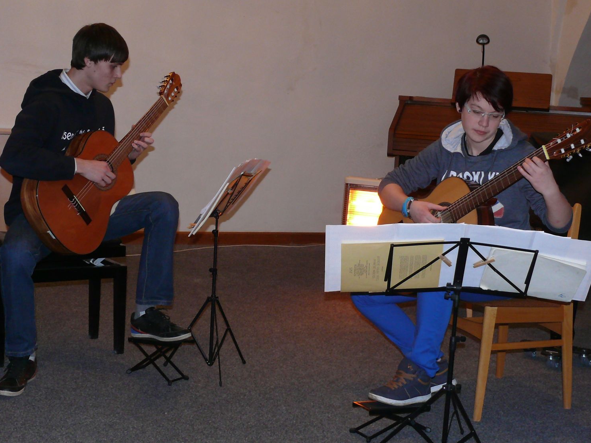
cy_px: 196
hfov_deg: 34.9
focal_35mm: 55
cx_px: 315
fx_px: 939
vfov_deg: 26.5
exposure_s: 1/40
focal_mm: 8
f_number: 2.8
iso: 200
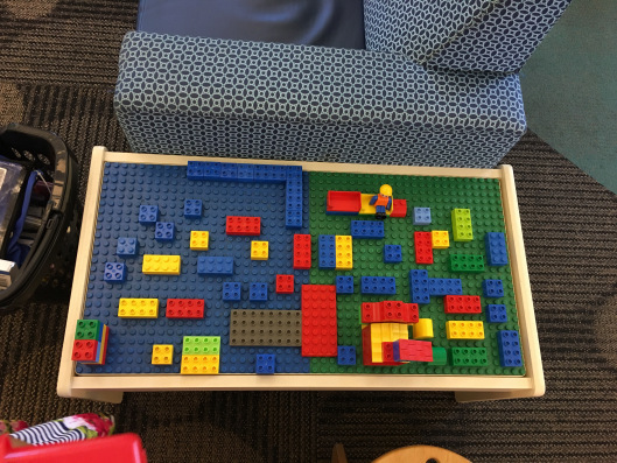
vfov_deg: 48.2
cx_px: 308
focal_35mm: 29
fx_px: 517
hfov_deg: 61.6
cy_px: 232
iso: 100
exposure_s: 1/30
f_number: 2.2
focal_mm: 4.15
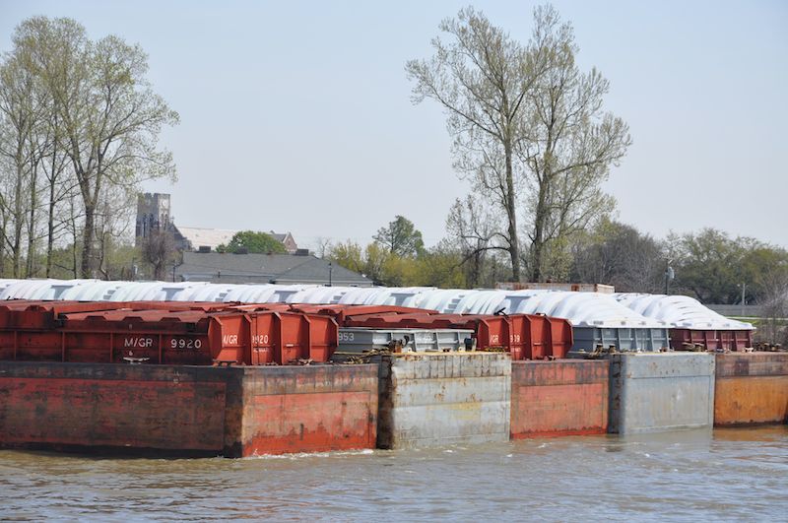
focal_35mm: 138
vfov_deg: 9.9
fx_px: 3016
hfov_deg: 14.9
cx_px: 394
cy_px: 262
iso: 200
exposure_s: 1/320
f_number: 9
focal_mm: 92
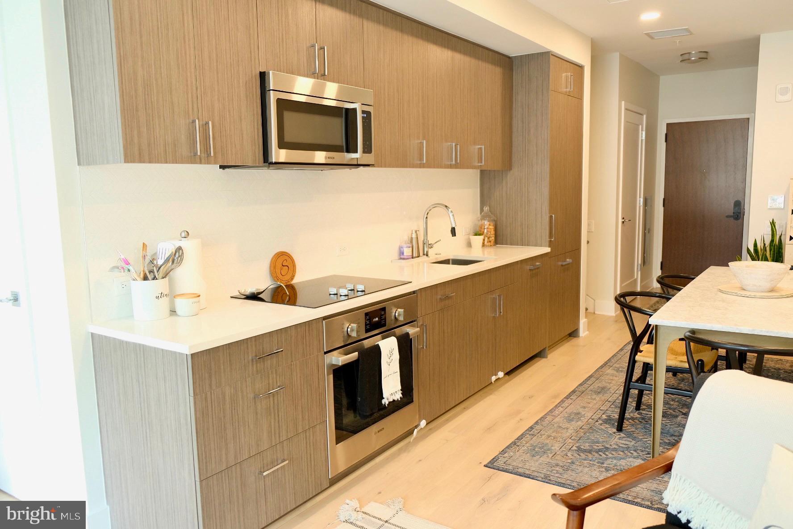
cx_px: 396
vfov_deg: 47.9
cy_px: 264
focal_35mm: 27
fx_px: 595
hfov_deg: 67.4
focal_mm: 18
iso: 800
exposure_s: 1/30
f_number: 2.8
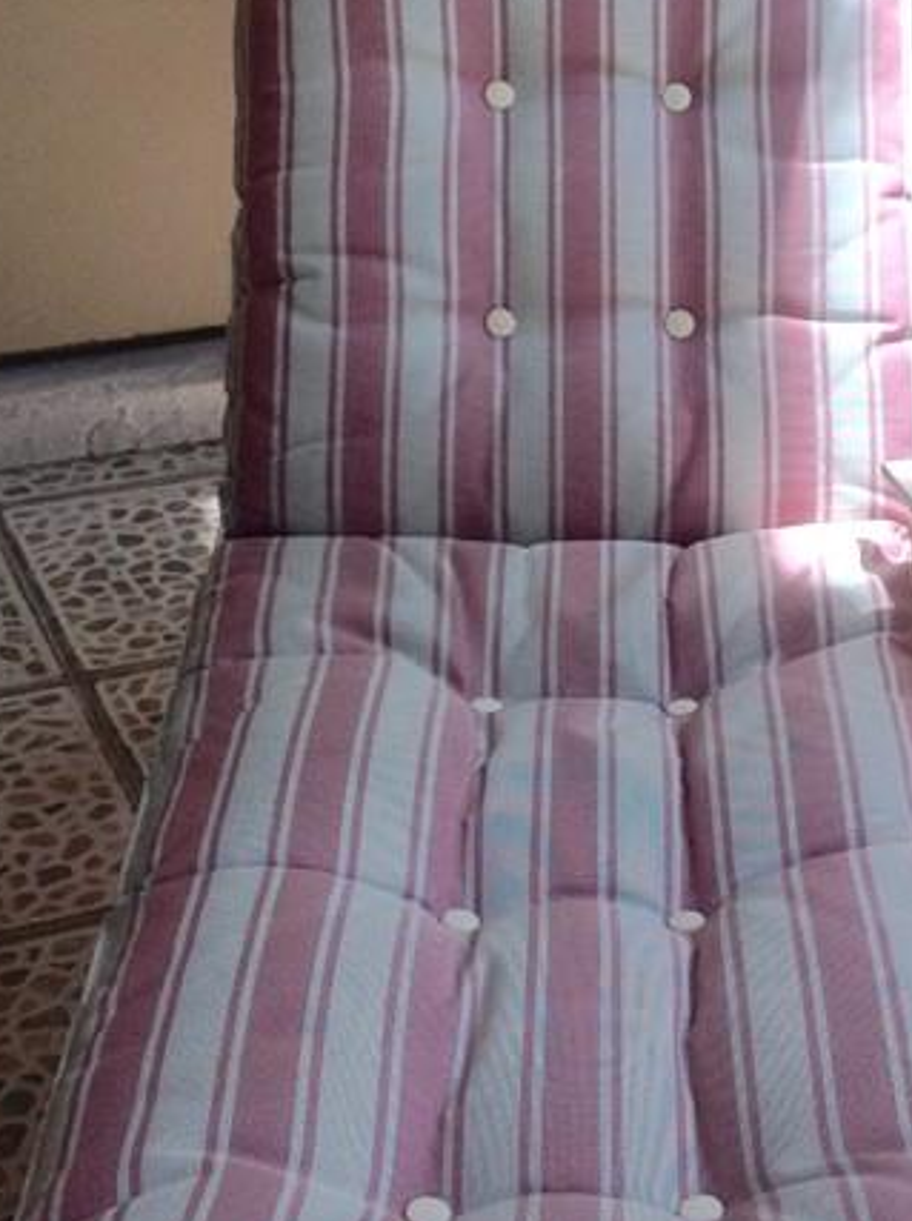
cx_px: 823
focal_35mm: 84
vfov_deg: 23.2
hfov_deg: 17.3
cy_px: 439
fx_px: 2958
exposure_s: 1/155
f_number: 2.4
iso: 50
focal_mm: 4.28
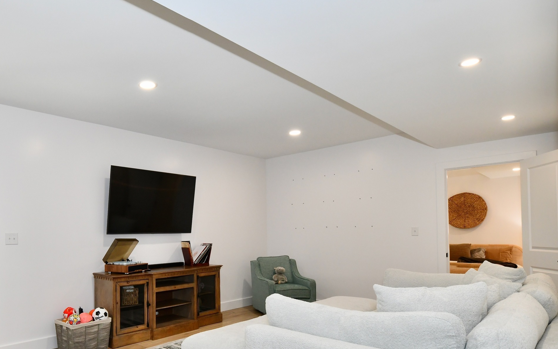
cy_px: 236
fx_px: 350
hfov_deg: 73.9
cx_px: 170
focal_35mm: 23
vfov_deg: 51.9
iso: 800
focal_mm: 14
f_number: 7.1
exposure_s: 1/80
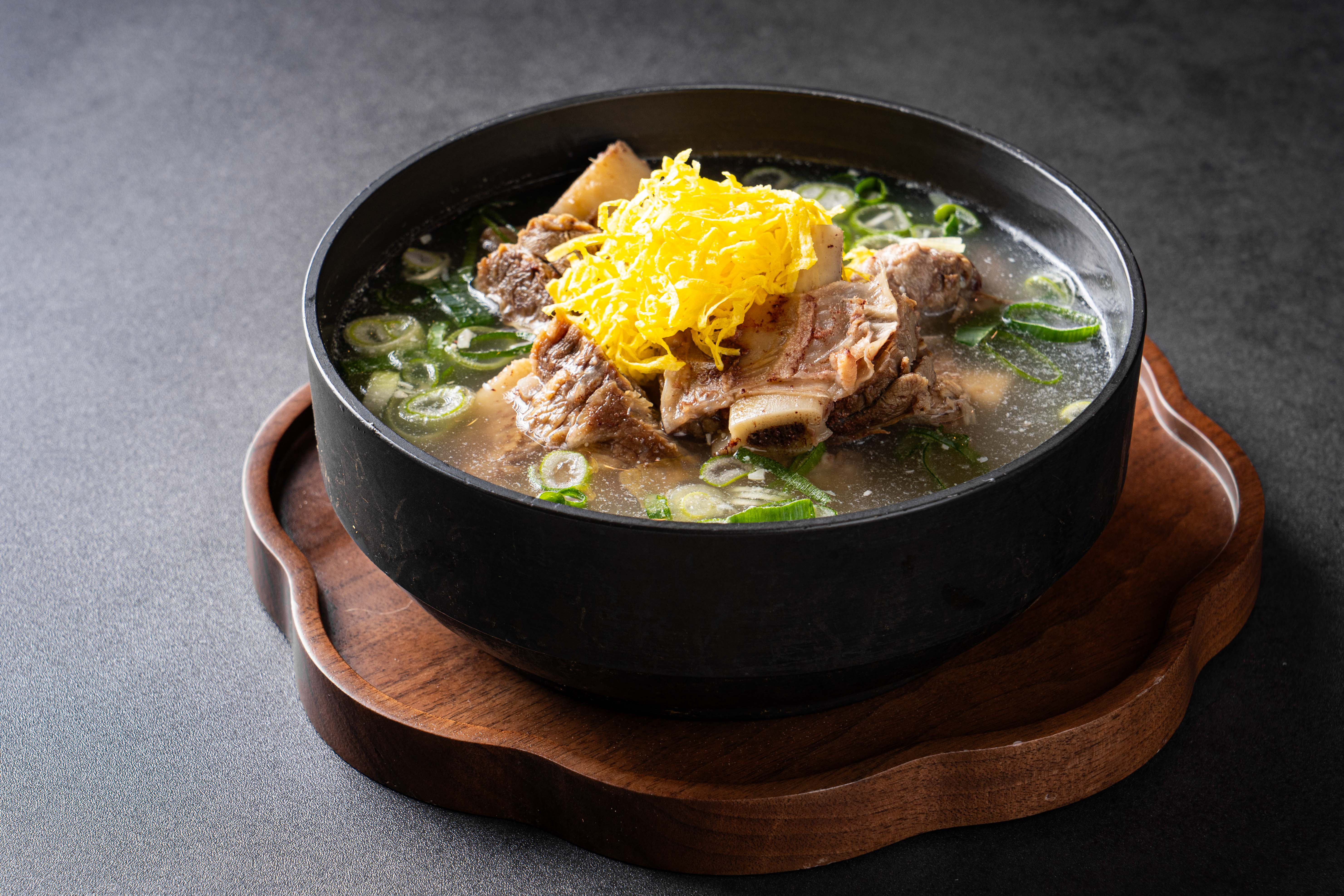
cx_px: 672
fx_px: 3920
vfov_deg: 13.0
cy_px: 448
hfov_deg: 19.5
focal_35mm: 105
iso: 250
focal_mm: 105
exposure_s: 1/125
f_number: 11
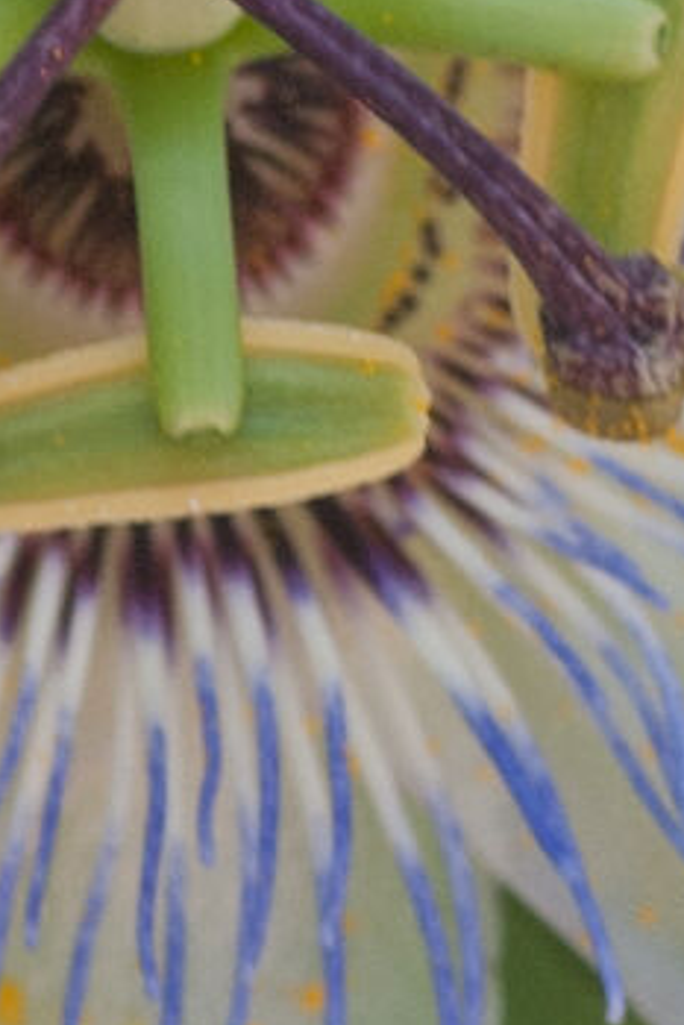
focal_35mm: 1082
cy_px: 164
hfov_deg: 1.3
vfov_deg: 1.9
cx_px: 511
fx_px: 30816
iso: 400
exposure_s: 1/250
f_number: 6.7
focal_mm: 105
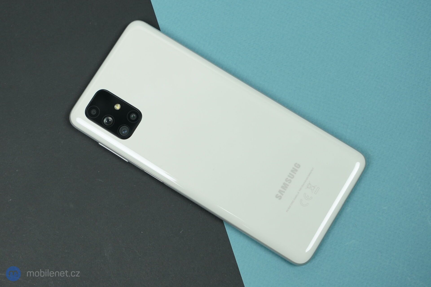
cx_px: 216
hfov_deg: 37.5
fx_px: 634
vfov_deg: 25.5
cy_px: 144
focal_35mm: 53
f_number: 5.6
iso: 800
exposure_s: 1/160
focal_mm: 53
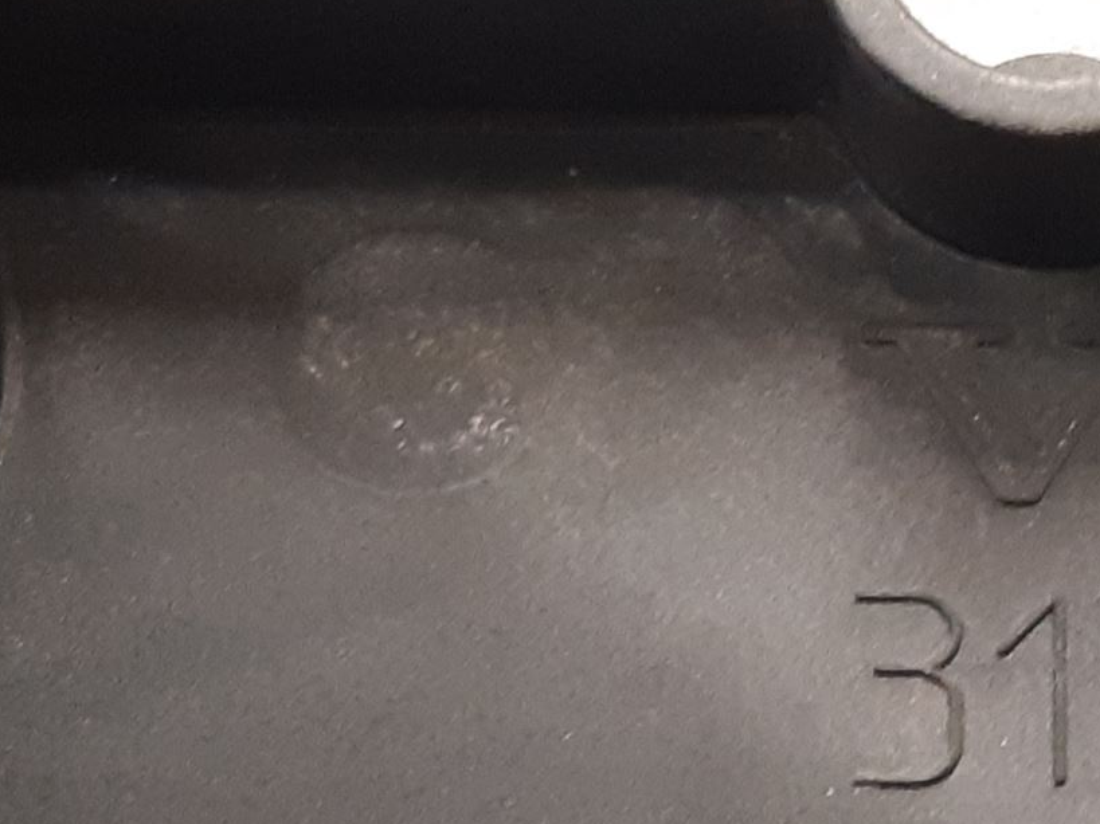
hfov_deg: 26.8
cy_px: 756
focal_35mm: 65
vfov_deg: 22.0
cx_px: 1280
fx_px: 2065
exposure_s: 1/25
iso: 320
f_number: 1.7
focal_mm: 3.93
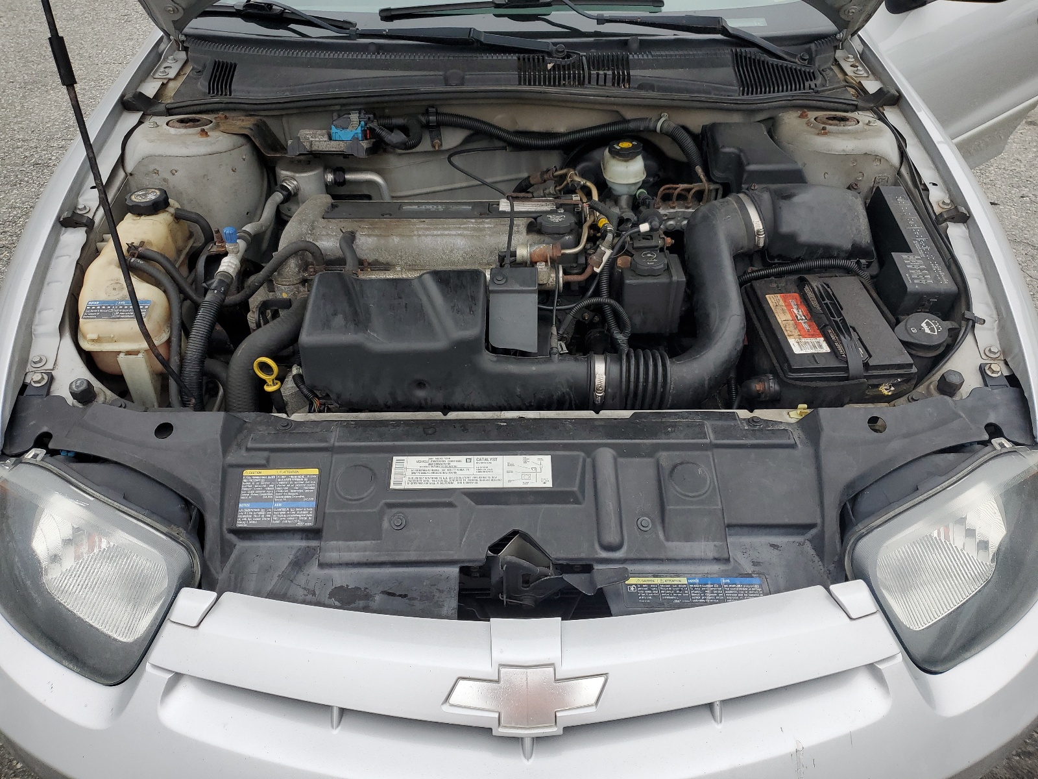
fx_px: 780
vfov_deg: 53.1
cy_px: 390
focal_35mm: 26
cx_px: 519
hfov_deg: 67.3
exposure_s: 1/312
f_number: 1.5
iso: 50
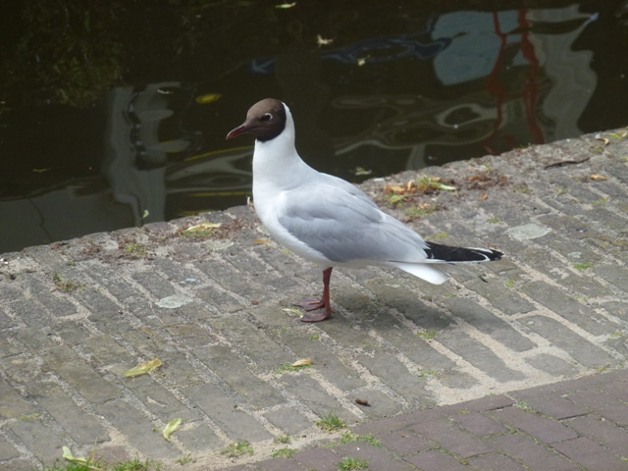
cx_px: 314
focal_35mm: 182
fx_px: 3302
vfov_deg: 8.2
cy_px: 236
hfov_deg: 10.9
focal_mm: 32.6
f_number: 5.4
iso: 160
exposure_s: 1/400
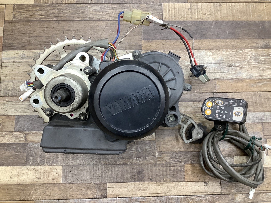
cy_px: 102
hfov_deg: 58.3
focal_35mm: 31
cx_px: 136
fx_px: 243
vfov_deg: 45.5
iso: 125
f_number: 2.4
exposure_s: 1/50
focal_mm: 3.3
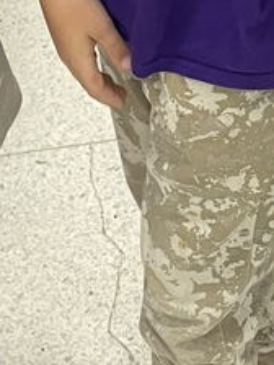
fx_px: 1256
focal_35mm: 119
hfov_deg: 12.4
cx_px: 114
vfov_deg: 13.5
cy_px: -417
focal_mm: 4.2
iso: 125
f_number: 1.6
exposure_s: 1/60
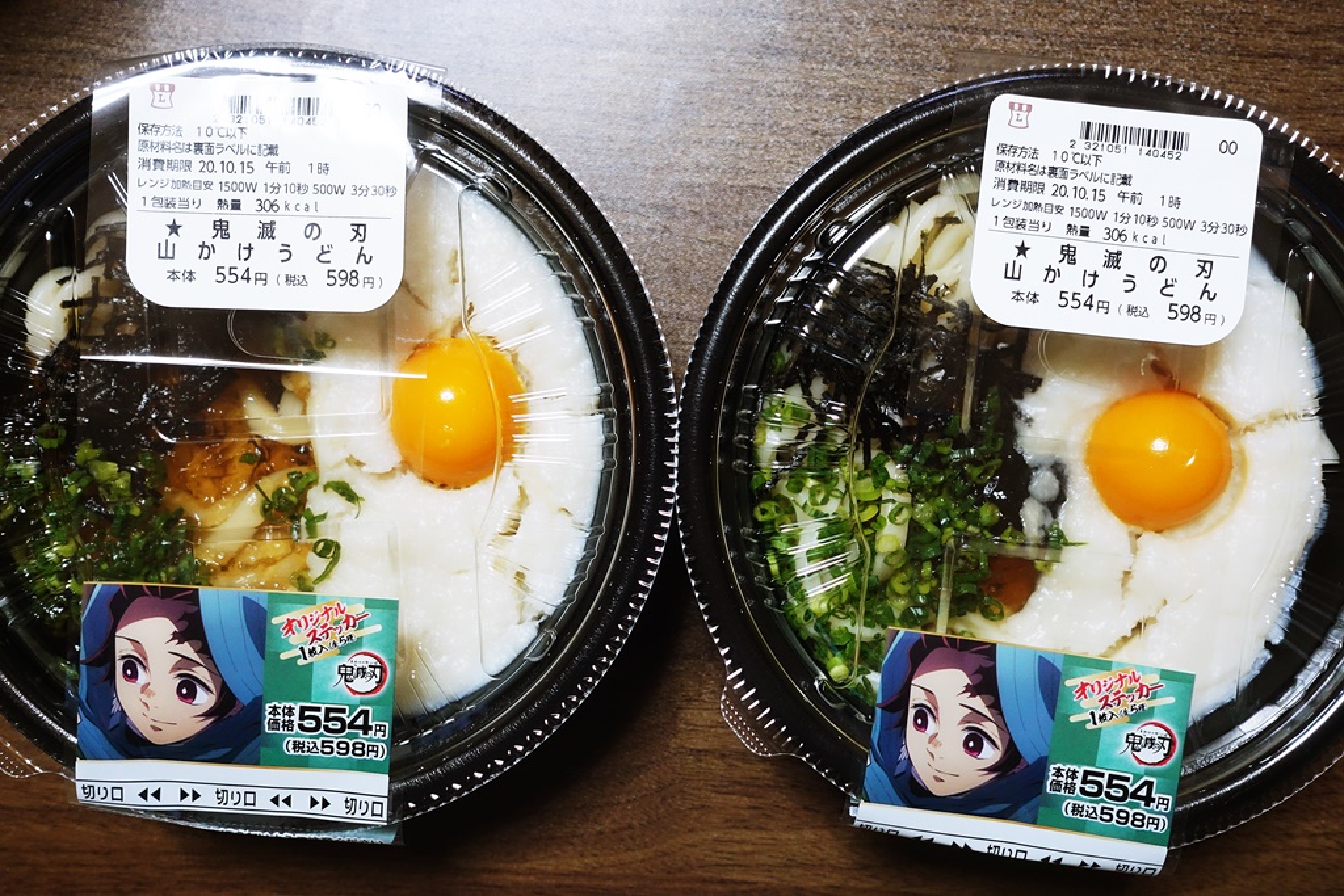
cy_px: 448
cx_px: 672
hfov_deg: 51.9
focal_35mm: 37
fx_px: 1381
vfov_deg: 36.0
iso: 800
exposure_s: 1/25
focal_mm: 13.72
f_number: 2.8
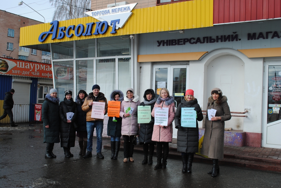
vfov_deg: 37.0
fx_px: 281
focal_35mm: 36
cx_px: 140
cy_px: 94
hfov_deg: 53.1
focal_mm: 24
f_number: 8
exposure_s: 1/250
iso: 100
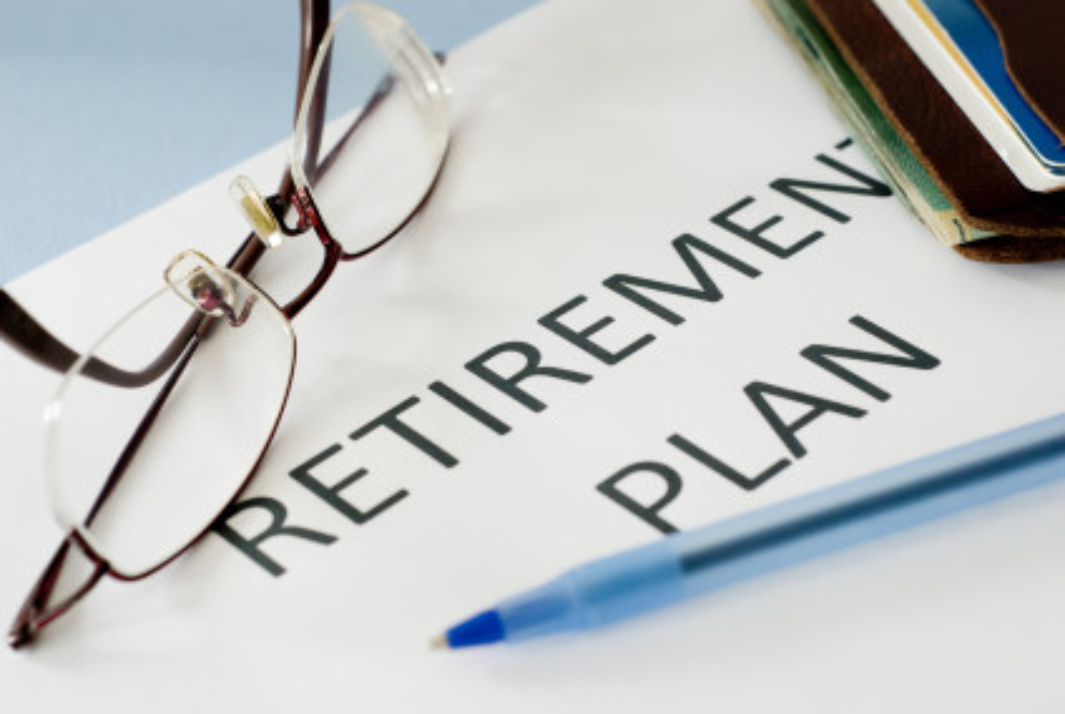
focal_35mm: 75
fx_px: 2222
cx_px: 532
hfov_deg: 27.0
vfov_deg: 18.2
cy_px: 357
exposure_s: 1/30
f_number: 5.6
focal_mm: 50
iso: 200
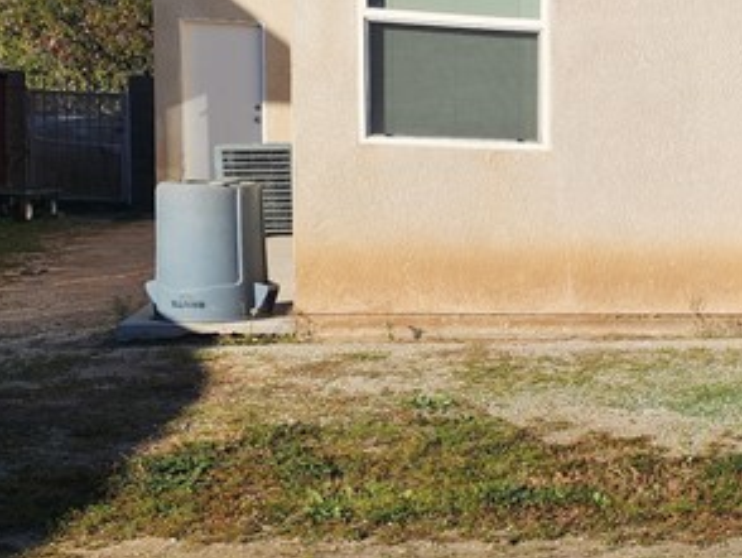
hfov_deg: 20.4
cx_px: 1161
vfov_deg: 18.5
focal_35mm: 80
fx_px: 1716
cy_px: 303
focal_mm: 6.4
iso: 12
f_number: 1.8
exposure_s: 1/1202
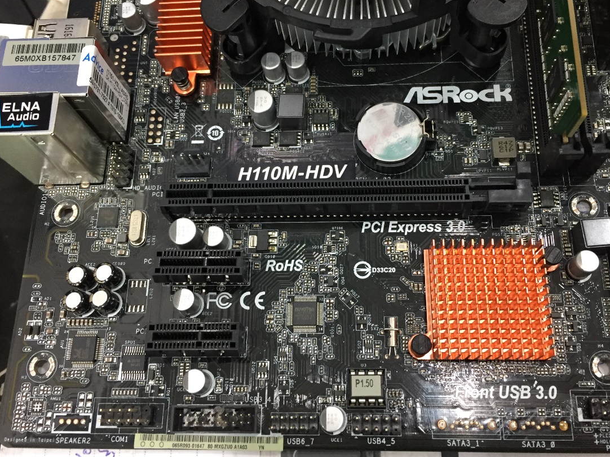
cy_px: 201
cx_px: 328
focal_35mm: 35
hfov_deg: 52.6
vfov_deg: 40.6
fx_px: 617
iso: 200
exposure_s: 1/33
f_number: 2.2
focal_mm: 4.15
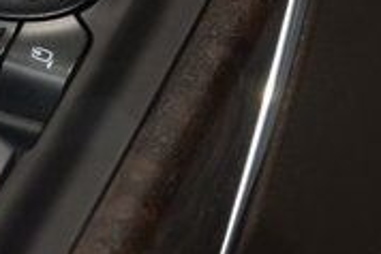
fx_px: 3993
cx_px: -94
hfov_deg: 5.4
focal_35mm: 377
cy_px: 69
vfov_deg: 3.7
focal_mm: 70
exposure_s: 1/60
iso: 1100
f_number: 4.5
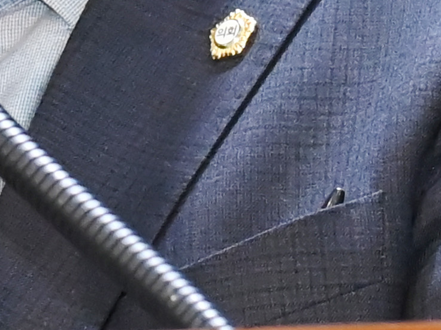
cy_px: -109
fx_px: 10192
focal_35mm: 800
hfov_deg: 2.5
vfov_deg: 1.9
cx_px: -77
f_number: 6.3
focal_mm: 110
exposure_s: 1/200
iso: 6400
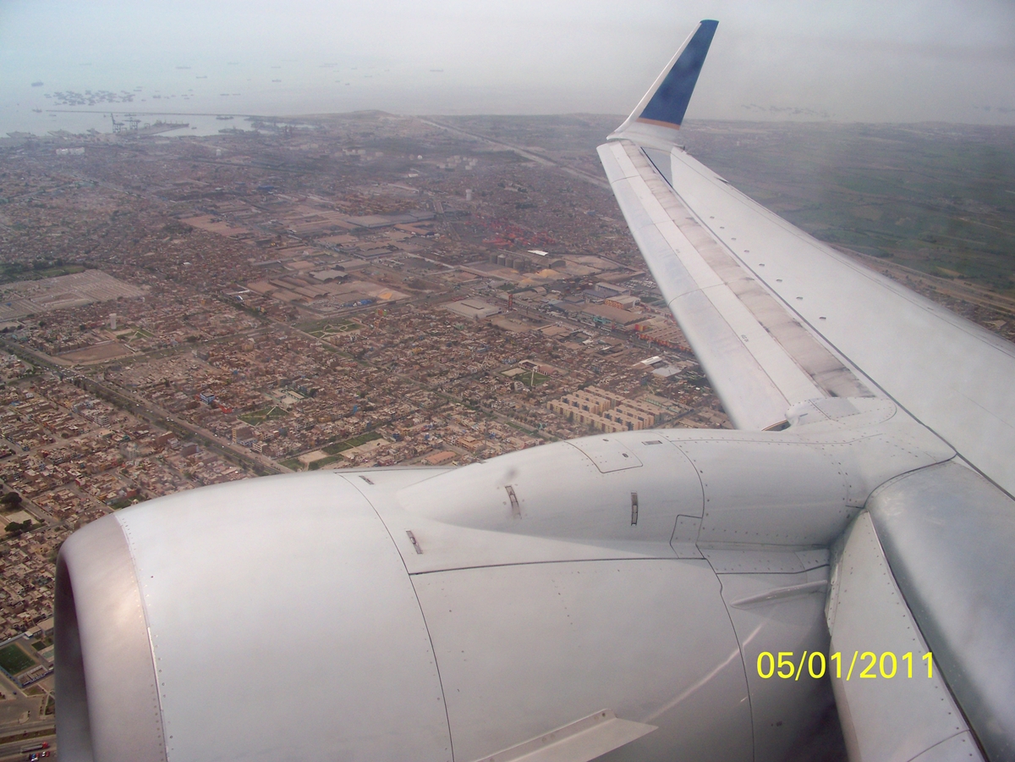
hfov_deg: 55.4
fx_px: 968
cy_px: 381
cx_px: 508
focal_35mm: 33
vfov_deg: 42.9
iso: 64
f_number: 4
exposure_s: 1/640
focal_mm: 5.85
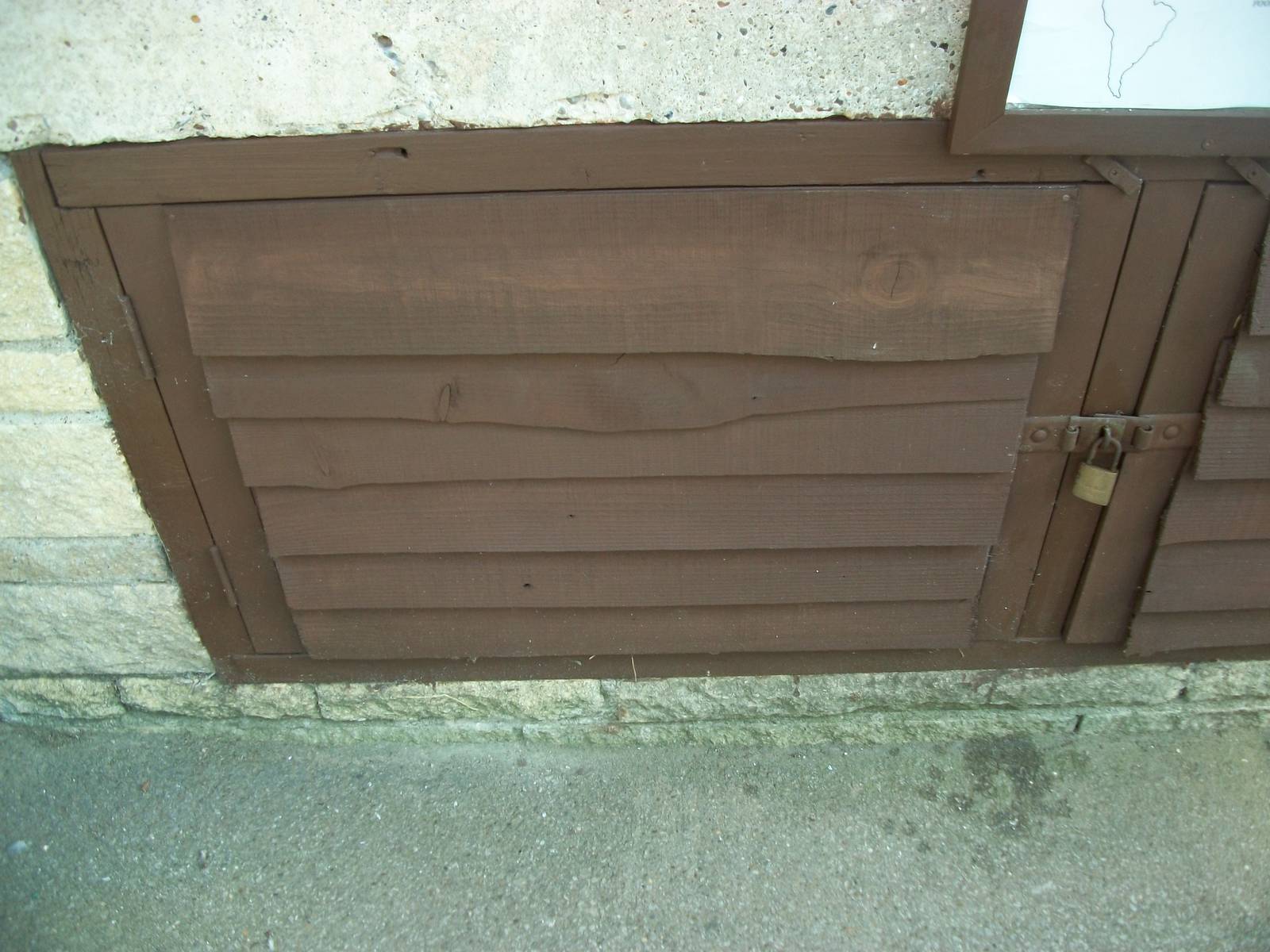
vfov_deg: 44.2
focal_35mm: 32
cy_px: 476
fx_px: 1174
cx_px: 635
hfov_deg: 56.8
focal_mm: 5.7
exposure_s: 1/60
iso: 80
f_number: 2.9
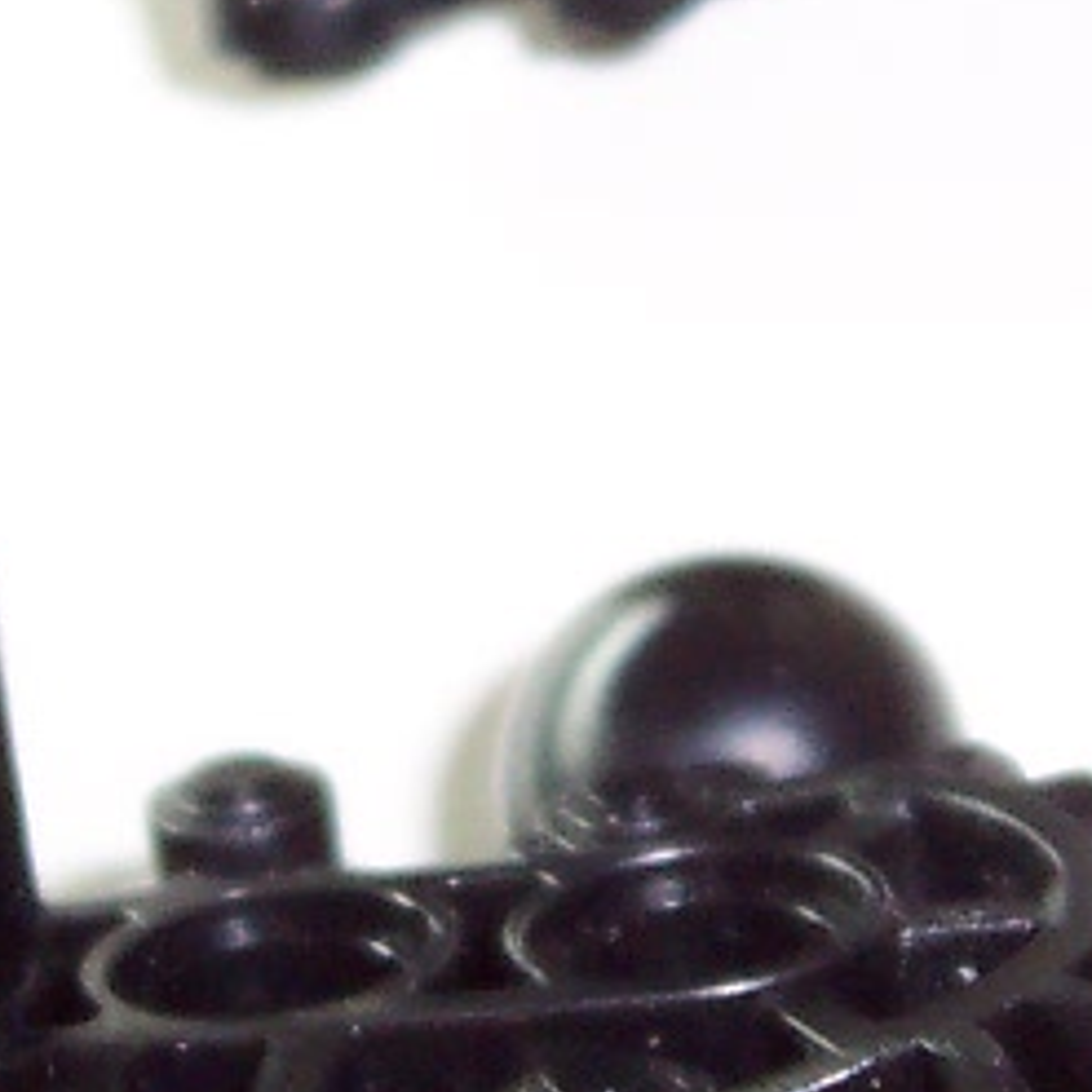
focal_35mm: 159
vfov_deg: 11.0
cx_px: 539
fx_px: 5675
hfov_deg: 11.0
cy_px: 473
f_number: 2.8
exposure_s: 1/60
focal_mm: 5.6
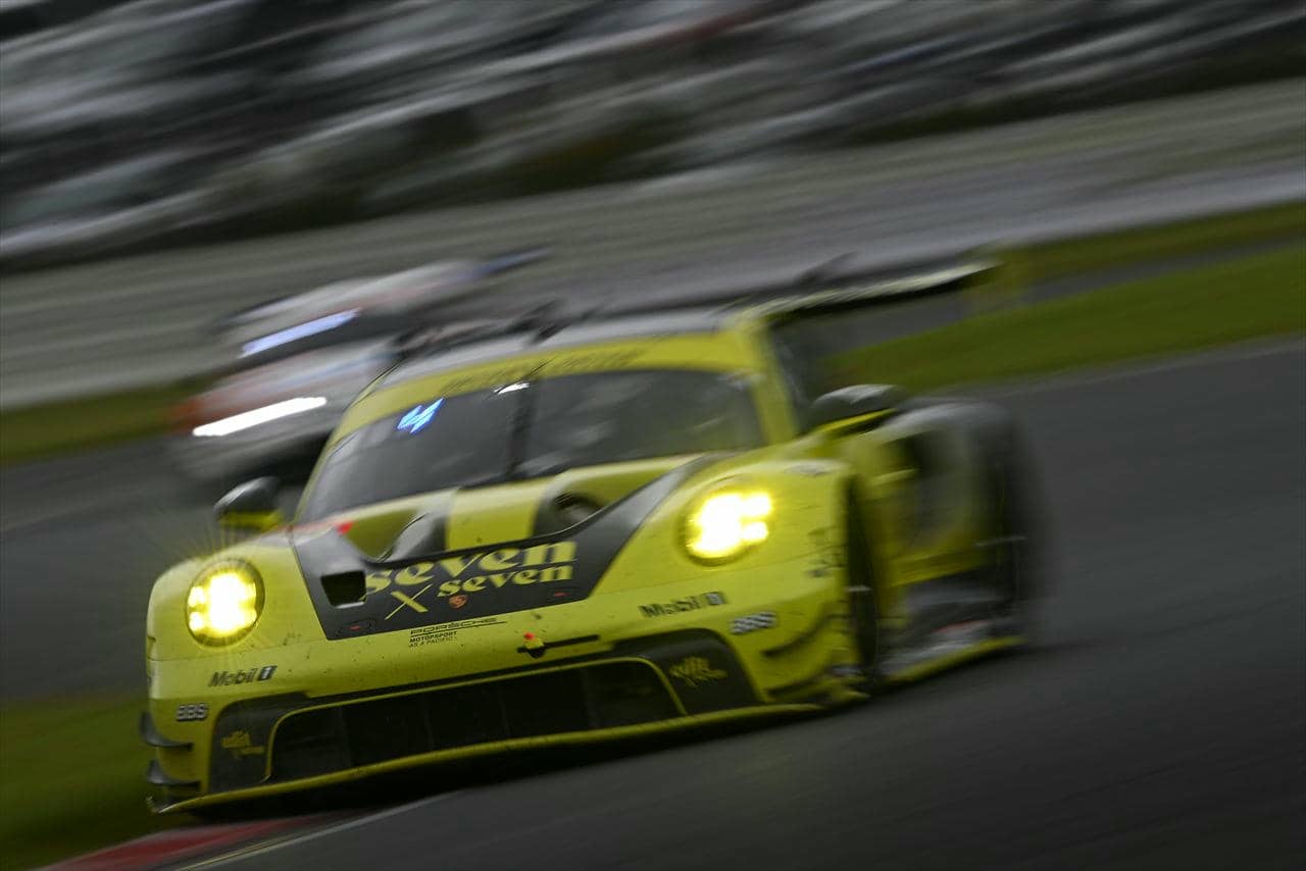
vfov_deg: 2.8
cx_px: 653
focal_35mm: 500
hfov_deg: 4.1
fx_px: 18142
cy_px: 436
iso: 50
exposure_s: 1/15
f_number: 22
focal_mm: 500
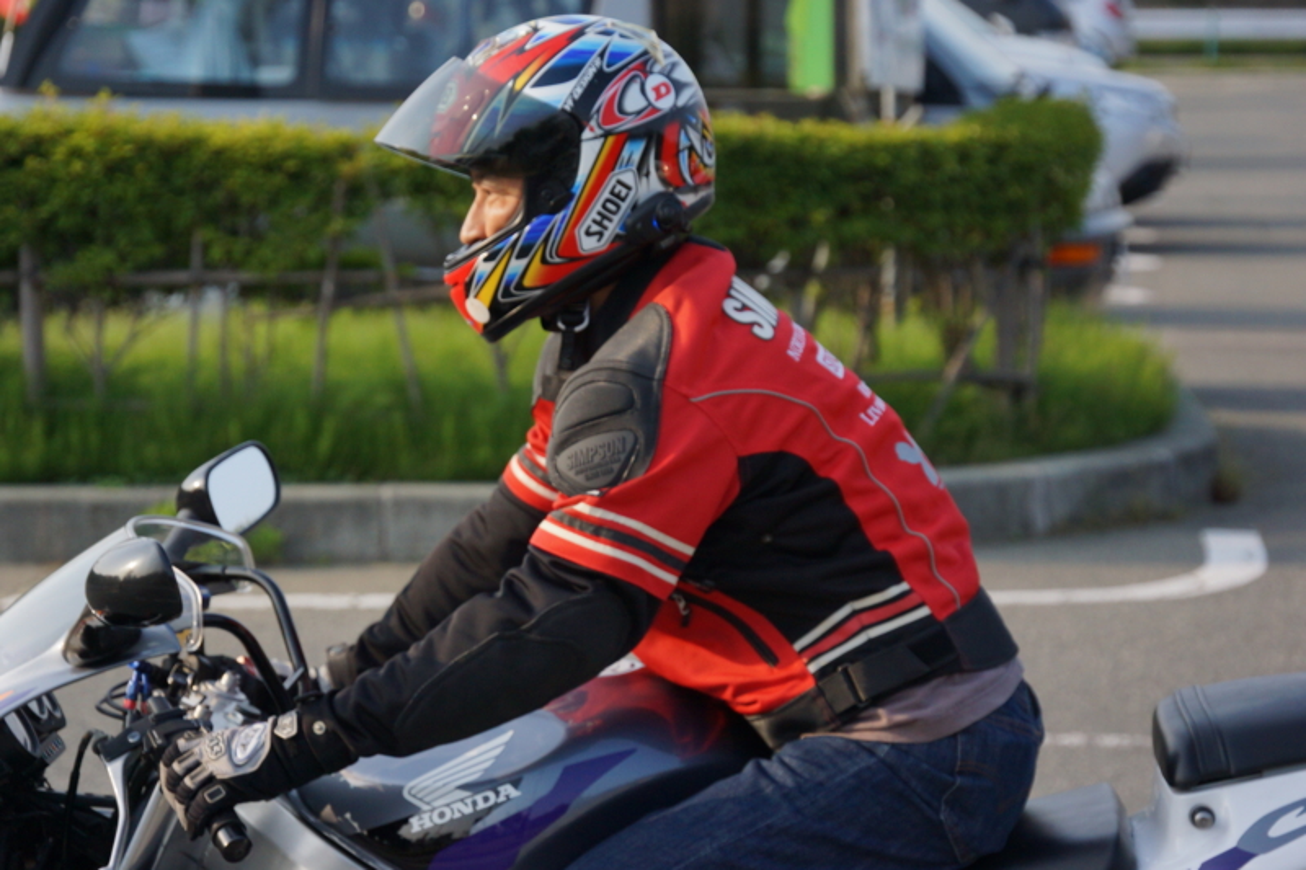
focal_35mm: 141
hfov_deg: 14.6
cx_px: 653
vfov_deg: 9.7
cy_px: 435
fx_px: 5114
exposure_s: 1/2000
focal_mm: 94
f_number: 5.6
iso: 800
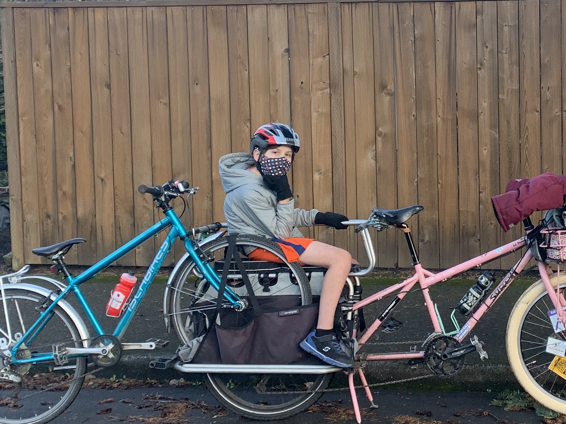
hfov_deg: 28.2
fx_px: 1079
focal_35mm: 66
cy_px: 149
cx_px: 513
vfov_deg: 22.2
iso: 32
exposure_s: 1/121
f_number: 1.8
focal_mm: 4.25
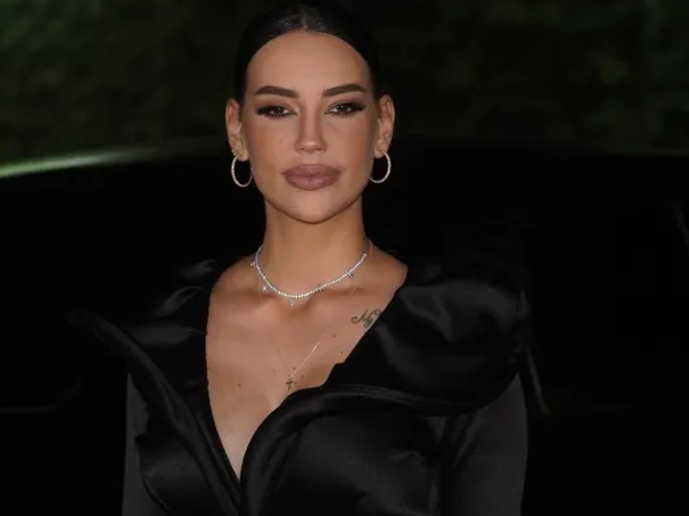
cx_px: 311
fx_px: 2945
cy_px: 247
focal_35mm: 148
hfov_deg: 13.3
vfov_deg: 10.0
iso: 2000
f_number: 4.5
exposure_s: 1/250
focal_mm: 70
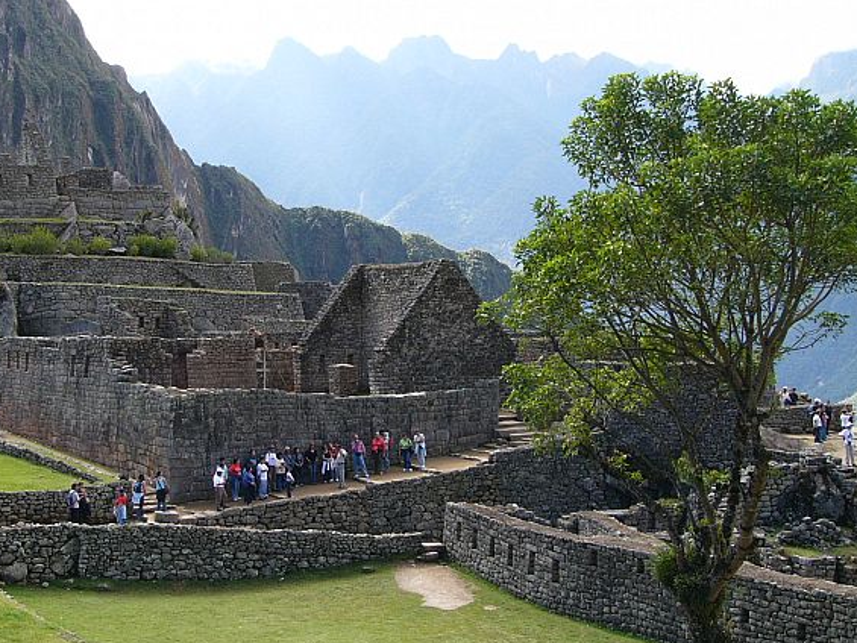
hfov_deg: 37.3
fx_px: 1263
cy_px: 306
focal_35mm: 51
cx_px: 329
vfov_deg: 28.6
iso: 50
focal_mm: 6
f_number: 4
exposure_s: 1/125
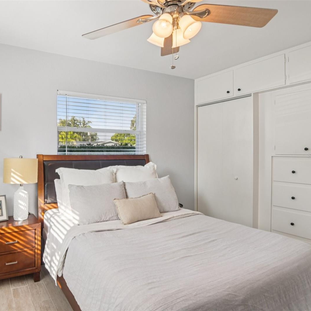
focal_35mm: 23
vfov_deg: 67.3
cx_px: 101
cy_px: 156
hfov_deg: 65.3
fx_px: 234
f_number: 8
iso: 400
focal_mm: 18
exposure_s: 1/80
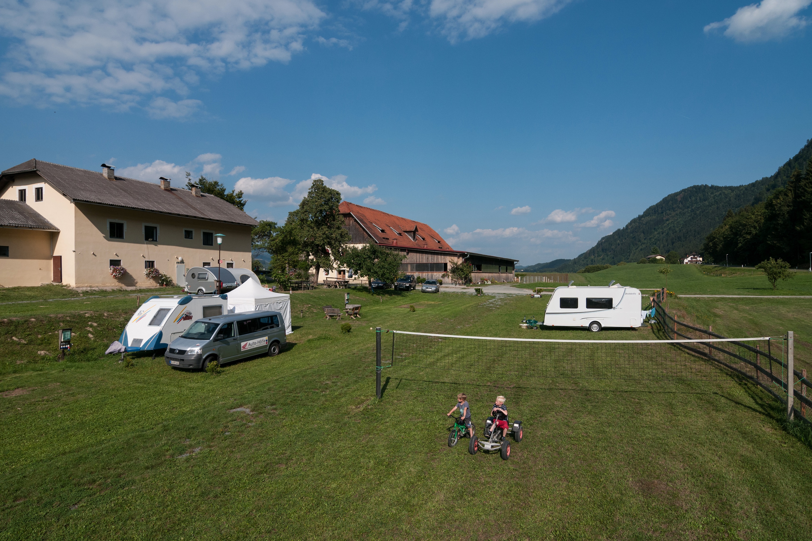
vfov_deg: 59.5
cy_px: 270
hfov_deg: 81.2
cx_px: 406
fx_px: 474
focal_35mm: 21
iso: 200
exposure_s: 1/800
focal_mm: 14
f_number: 8
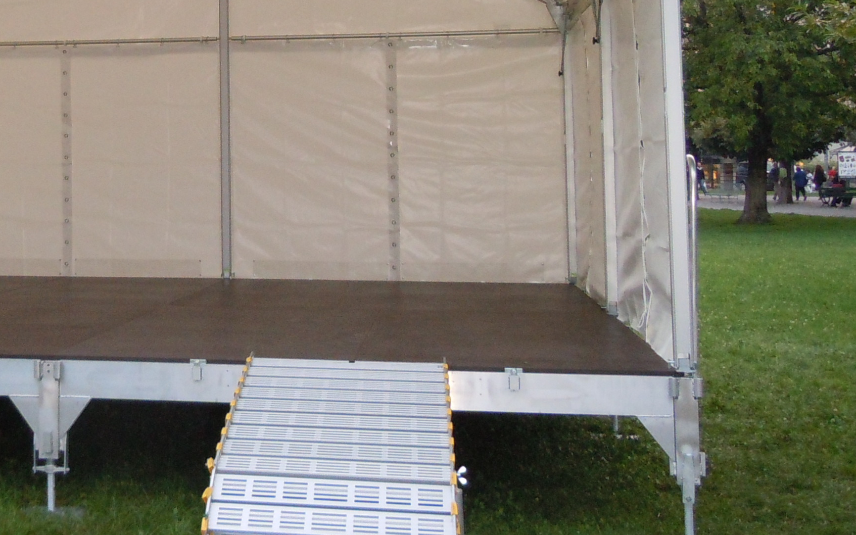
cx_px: 129
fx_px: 1400
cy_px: 102
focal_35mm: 60
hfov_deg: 32.7
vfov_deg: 21.4
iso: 400
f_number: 3.5
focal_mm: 5.4
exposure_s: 1/30
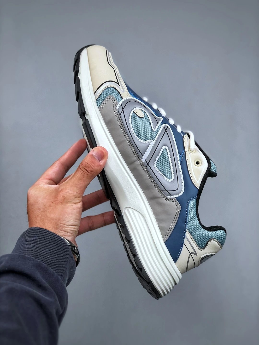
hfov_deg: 25.7
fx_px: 569
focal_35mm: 57
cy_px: 172
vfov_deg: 33.8
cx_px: 130
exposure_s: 1/100
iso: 40
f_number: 2.8
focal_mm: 6.6
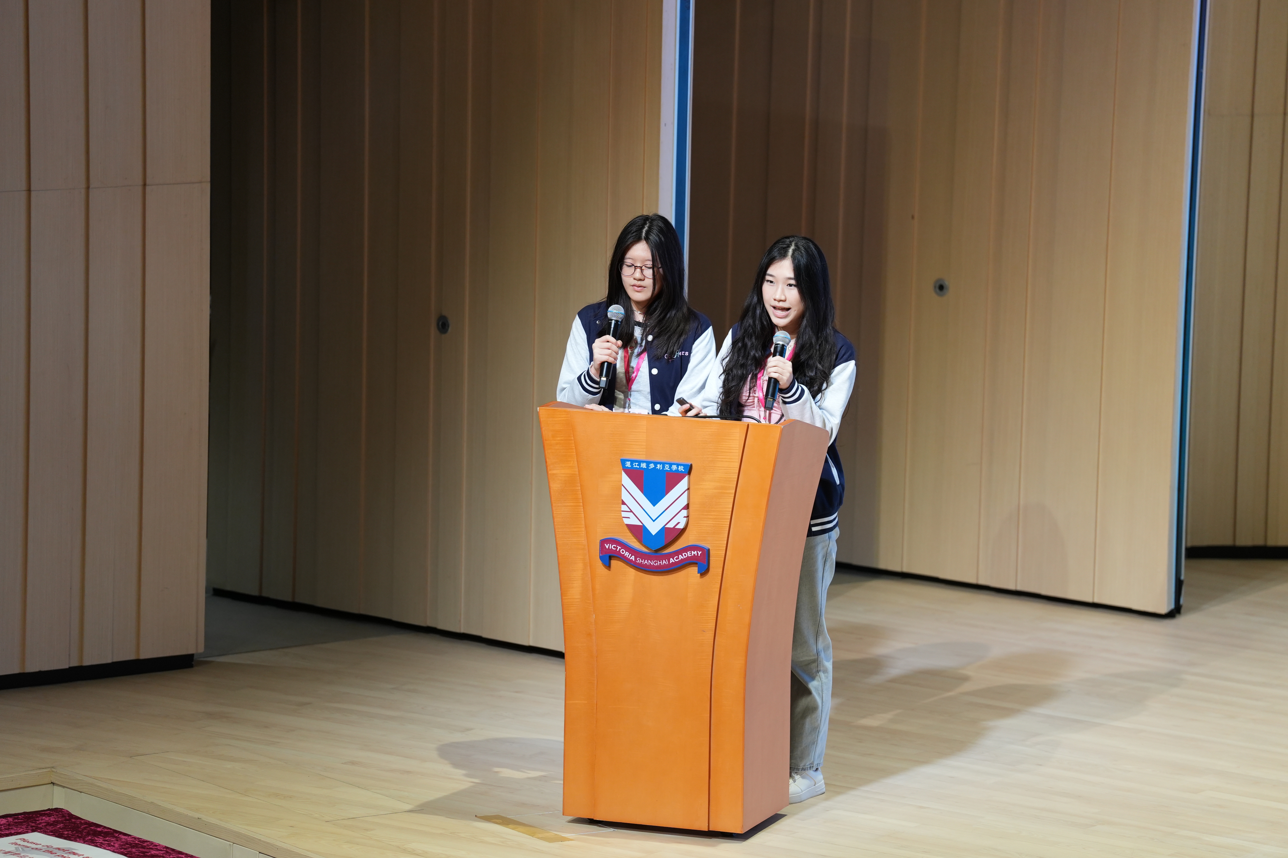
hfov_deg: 10.3
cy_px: 429
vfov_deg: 6.9
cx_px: 644
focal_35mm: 200
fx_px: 7155
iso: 1000
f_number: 3.2
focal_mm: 200
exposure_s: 1/250
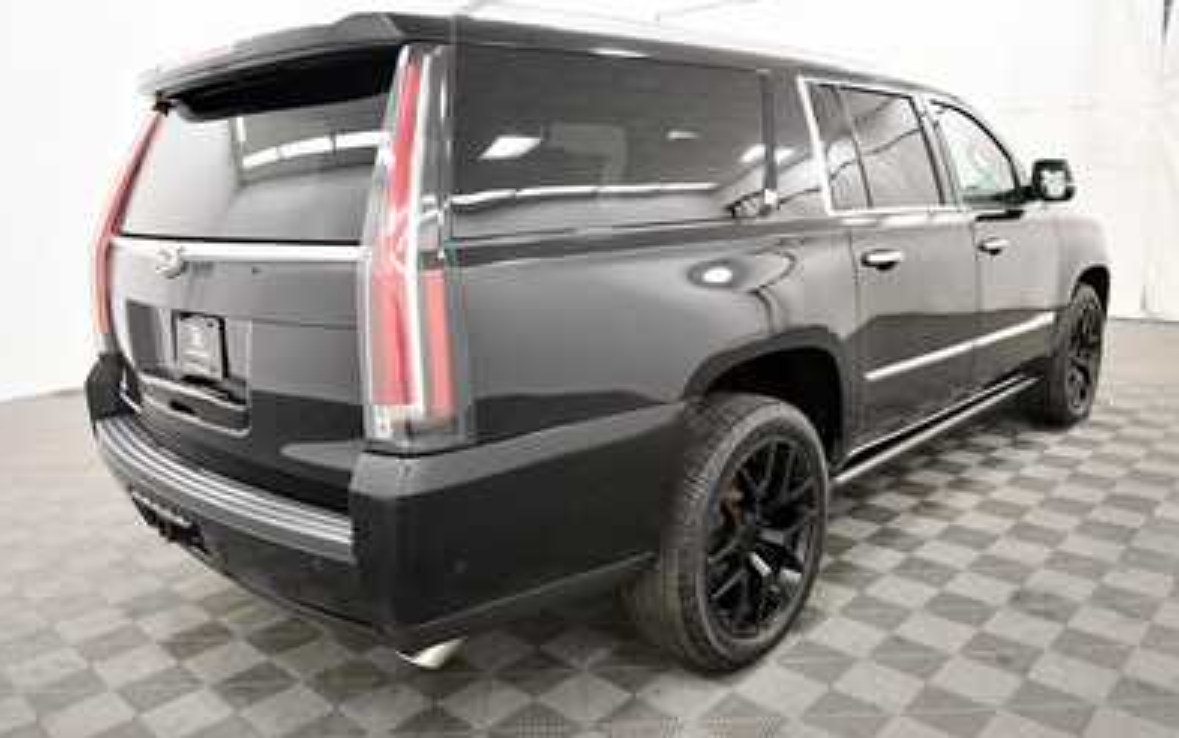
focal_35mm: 28
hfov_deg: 66.4
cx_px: 588
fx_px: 900
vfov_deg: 44.6
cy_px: 350
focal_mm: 18
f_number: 5.3
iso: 2500
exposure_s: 1/125
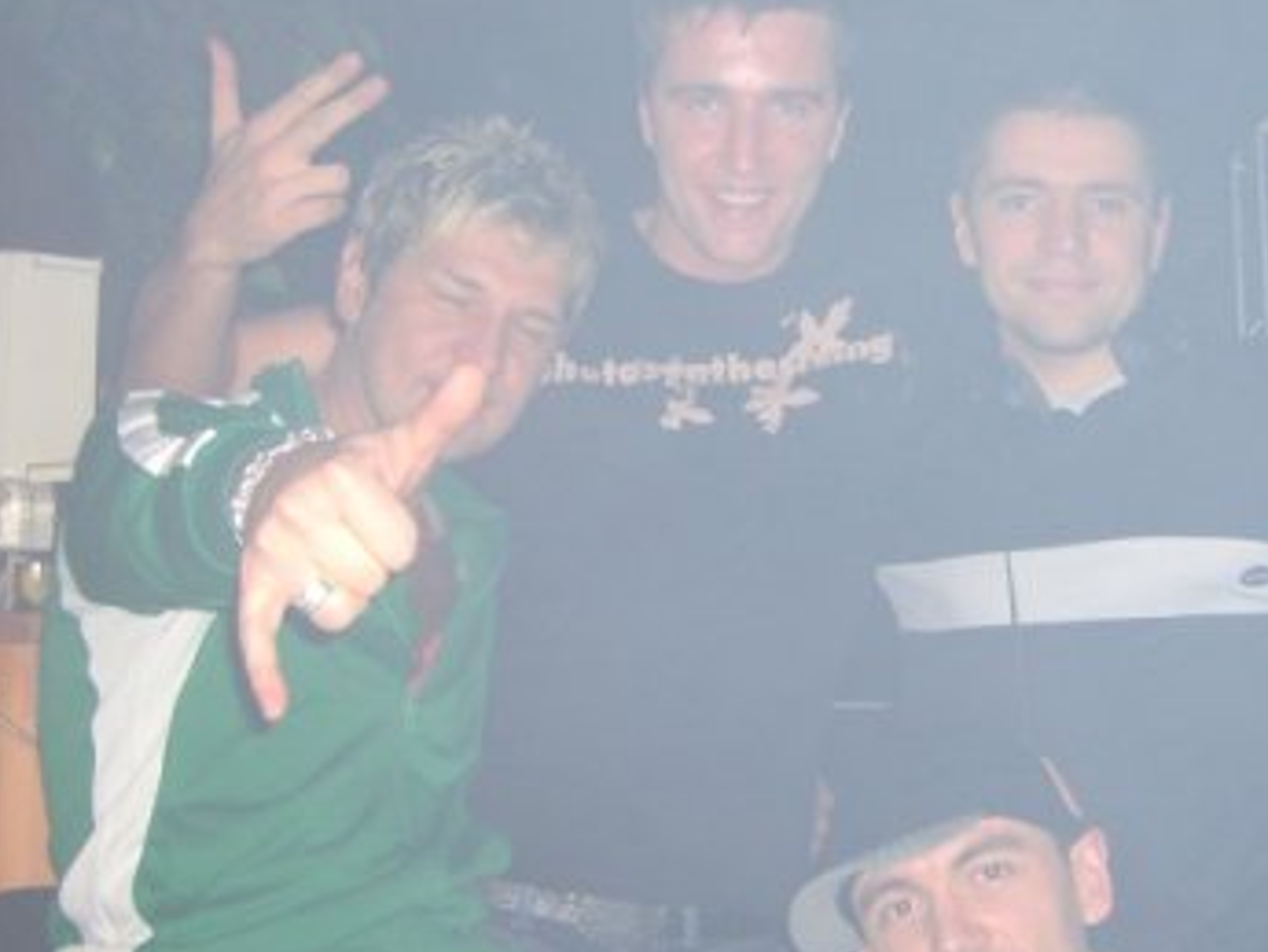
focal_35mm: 66
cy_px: 496
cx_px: 790
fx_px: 2418
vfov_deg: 22.3
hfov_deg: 29.3
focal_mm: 7.9
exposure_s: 1/60
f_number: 2.8
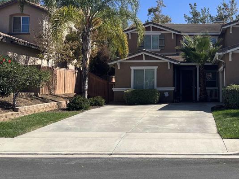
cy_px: 60
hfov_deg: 35.9
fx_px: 345
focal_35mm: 50
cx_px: 215
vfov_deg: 28.9
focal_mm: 5.1
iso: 50
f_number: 1.6
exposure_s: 1/3413
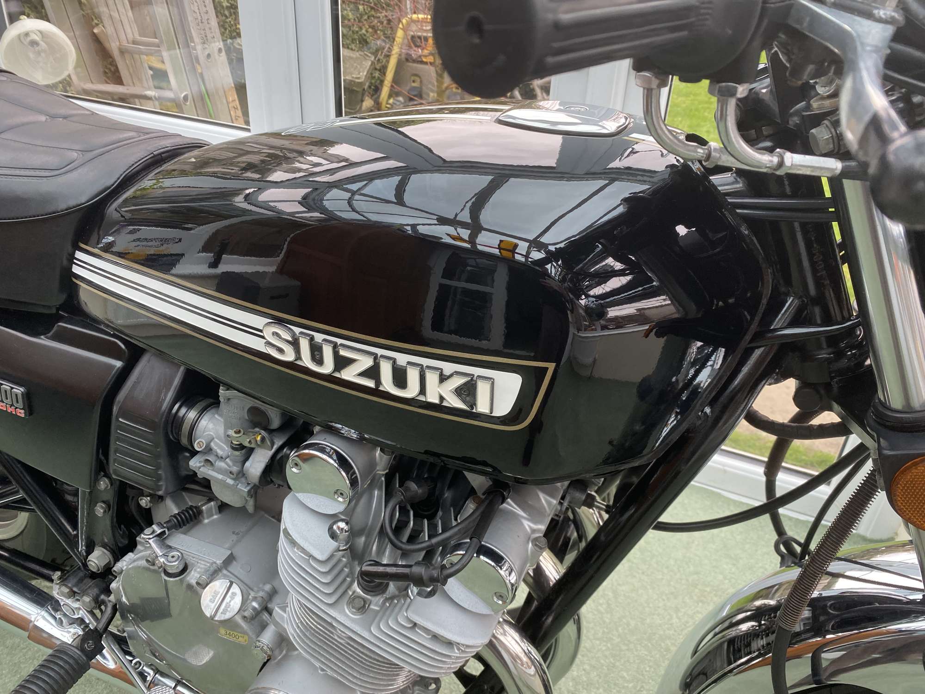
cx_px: 462
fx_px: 695
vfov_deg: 53.1
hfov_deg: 67.3
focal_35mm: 26
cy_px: 347
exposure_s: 1/120
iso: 125
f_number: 1.8
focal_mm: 4.25
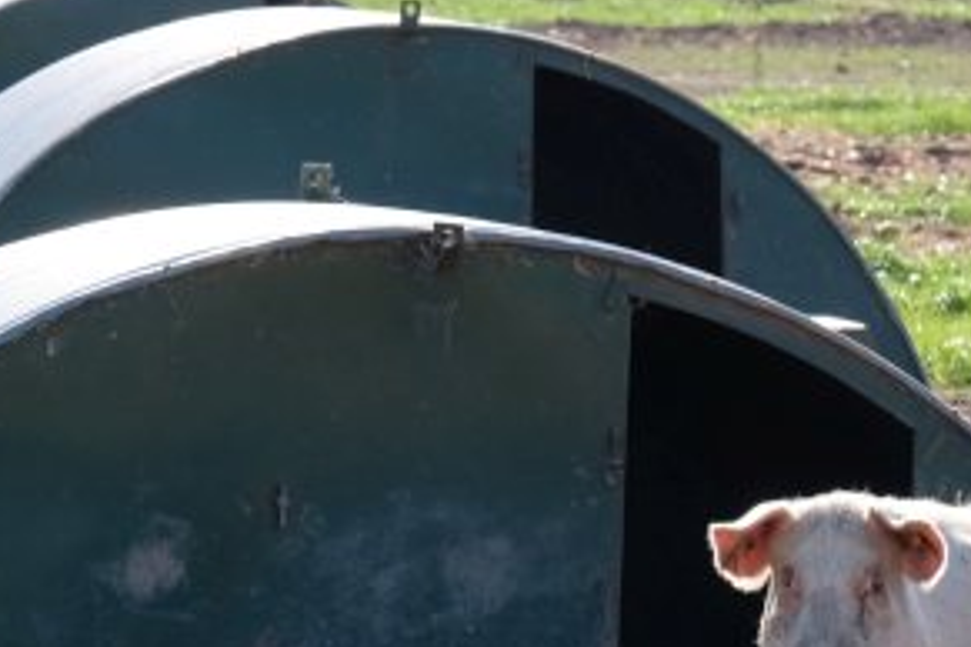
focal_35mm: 865
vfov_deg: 1.6
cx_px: 717
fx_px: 23329
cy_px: 640
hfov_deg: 2.4
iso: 320
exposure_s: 1/120
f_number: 11
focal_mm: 200
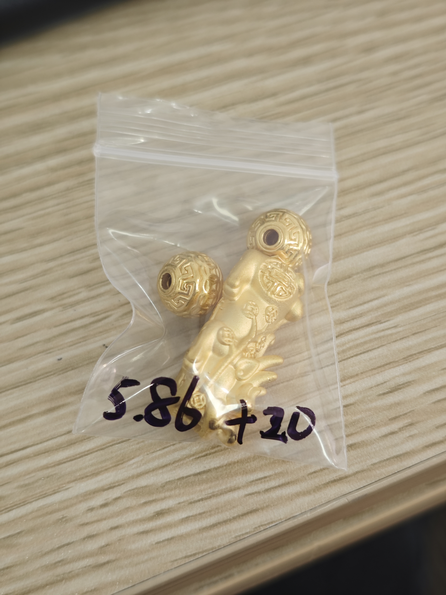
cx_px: 223
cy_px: 298
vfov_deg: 41.2
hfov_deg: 31.5
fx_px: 790
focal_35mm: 46
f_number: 1.6
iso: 200
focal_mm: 6.55
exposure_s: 1/116
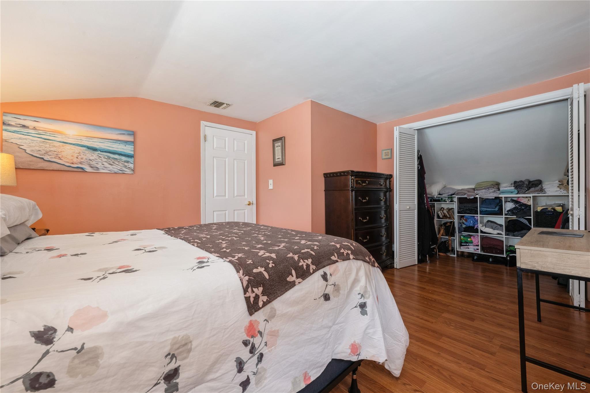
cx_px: 295
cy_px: 196
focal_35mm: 14
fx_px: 229
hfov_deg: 104.3
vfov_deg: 81.2
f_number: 11
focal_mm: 14
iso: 400
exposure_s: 1/8
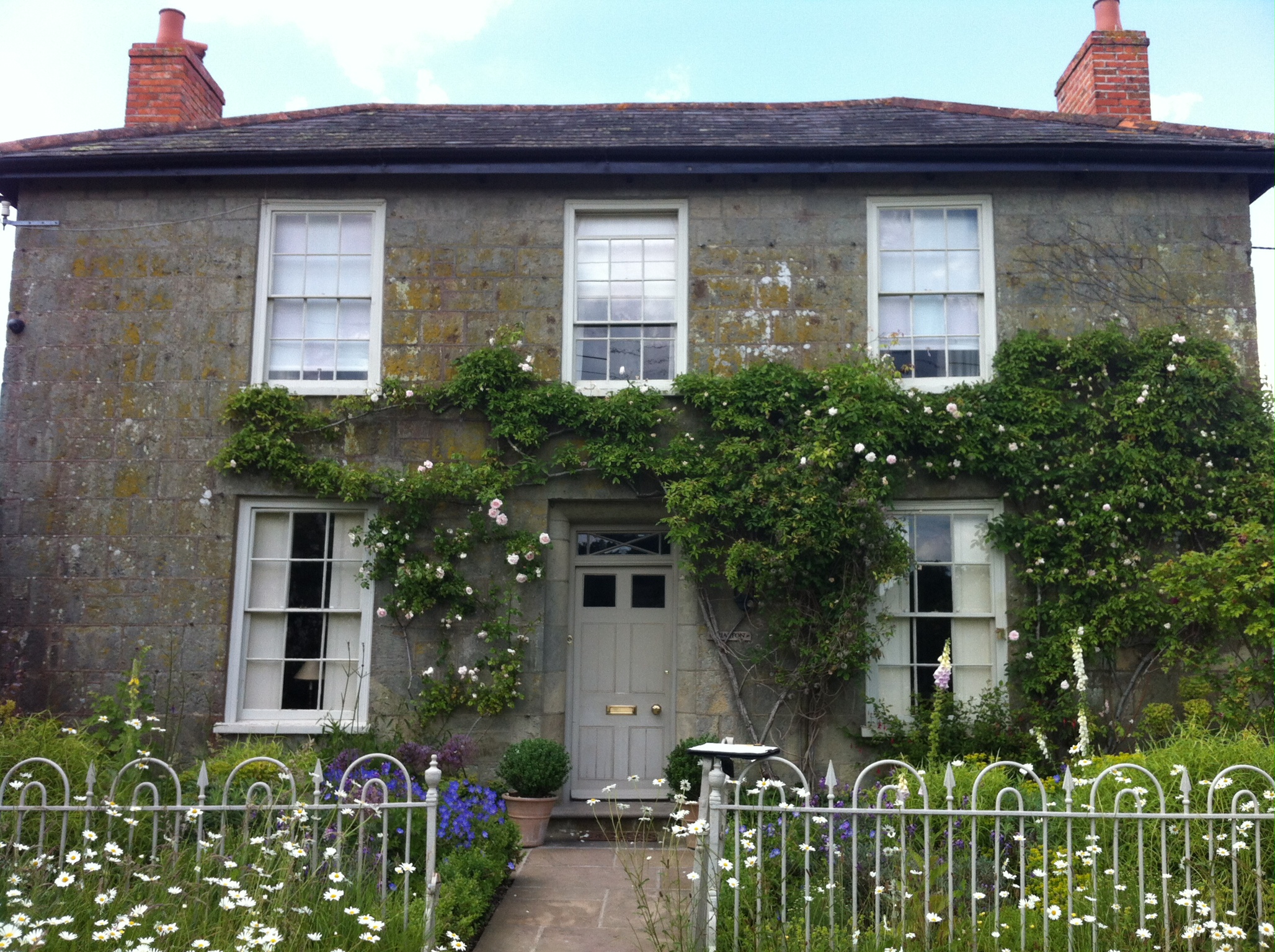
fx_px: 1287
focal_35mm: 35
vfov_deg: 40.6
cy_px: 476
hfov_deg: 52.7
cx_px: 638
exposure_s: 1/339
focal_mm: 3.85
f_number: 2.8
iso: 80
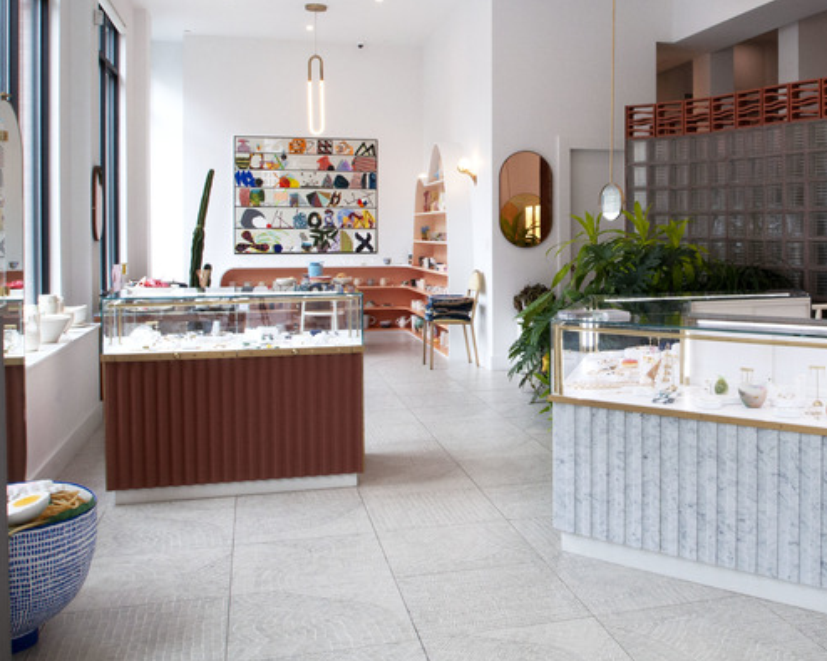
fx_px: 924
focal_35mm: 38
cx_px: 594
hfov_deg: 46.9
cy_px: 241
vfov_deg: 39.1
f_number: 16
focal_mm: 17
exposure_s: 1/15
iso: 640
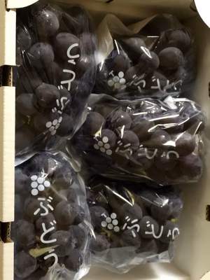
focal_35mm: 57
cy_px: 140
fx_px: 461
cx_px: 105
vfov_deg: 33.8
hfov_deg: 25.7
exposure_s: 1/33
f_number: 2.8
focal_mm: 6.6
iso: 1250
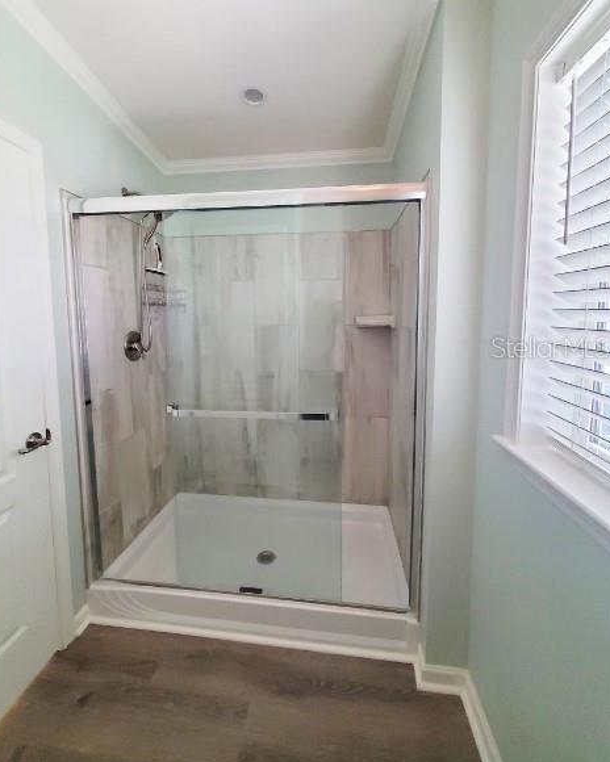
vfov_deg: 100.4
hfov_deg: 88.0
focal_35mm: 14
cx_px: 300
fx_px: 316
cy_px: 347
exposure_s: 1/60
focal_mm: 1.8
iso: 250
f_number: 2.2
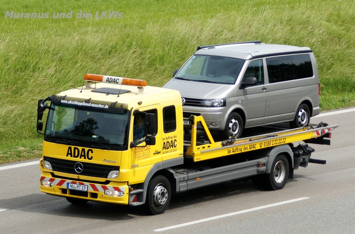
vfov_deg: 10.7
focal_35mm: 128
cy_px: 117
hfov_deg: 16.1
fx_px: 1254
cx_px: 178
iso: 250
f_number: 5.6
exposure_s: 1/1250
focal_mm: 85
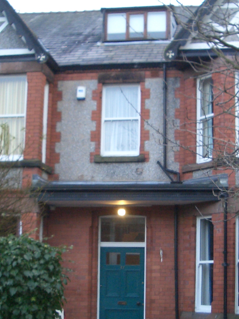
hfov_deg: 20.9
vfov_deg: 27.6
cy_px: 220
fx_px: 644
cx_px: 158
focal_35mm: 70
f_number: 2.6
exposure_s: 1/60
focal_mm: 5.8
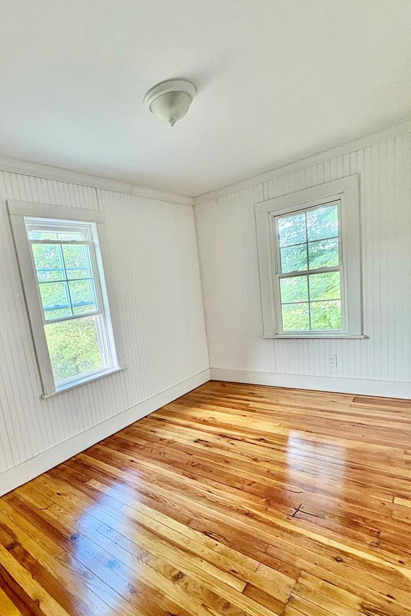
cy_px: 348
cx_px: 129
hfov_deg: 62.5
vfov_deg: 86.4
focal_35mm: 19
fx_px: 325
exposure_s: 1/60
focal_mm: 2.22
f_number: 2.2
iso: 200
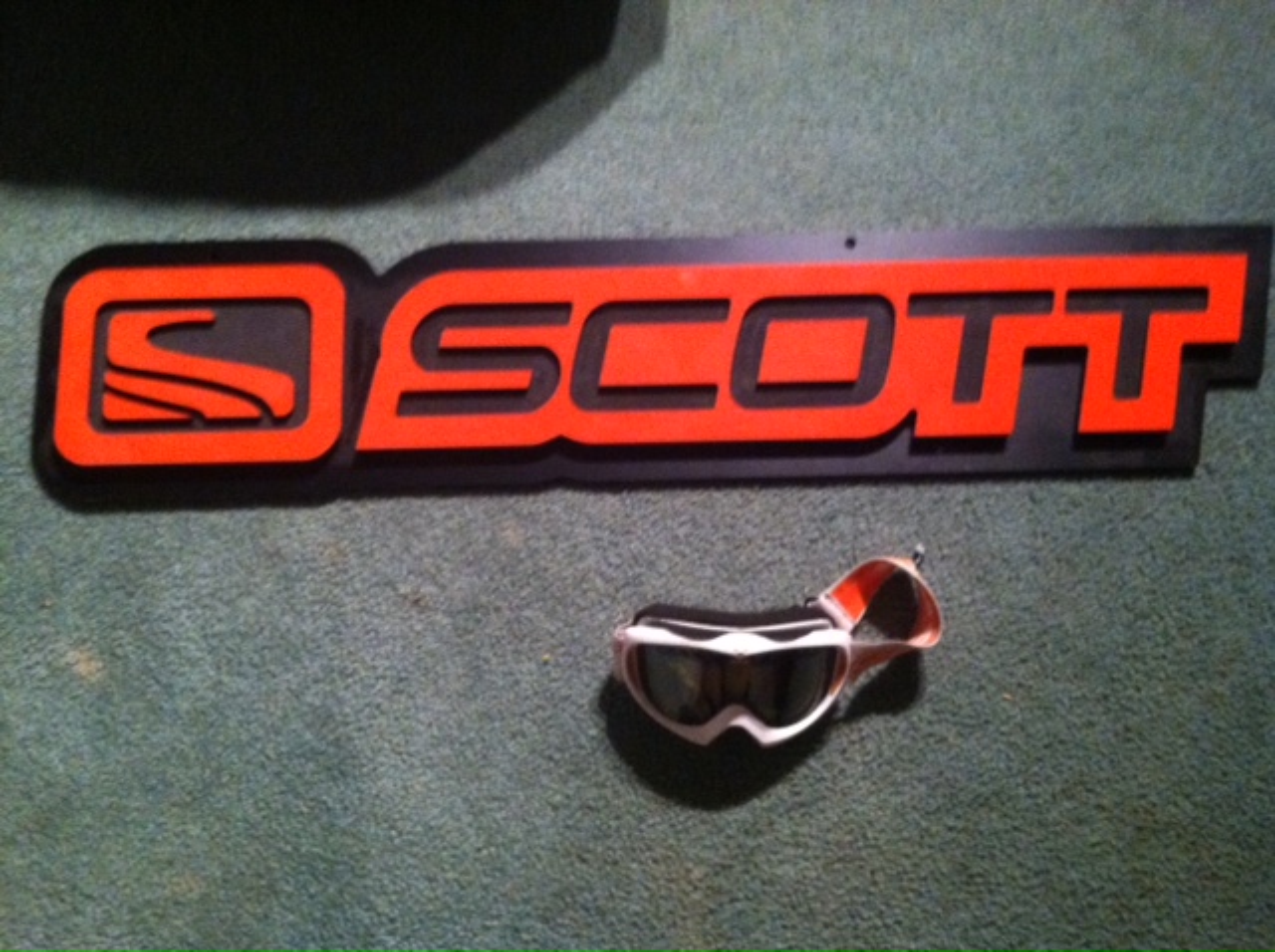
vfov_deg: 40.6
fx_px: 1287
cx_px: 638
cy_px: 476
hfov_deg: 52.7
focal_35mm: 35
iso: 800
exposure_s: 1/15
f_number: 2.8
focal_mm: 3.85
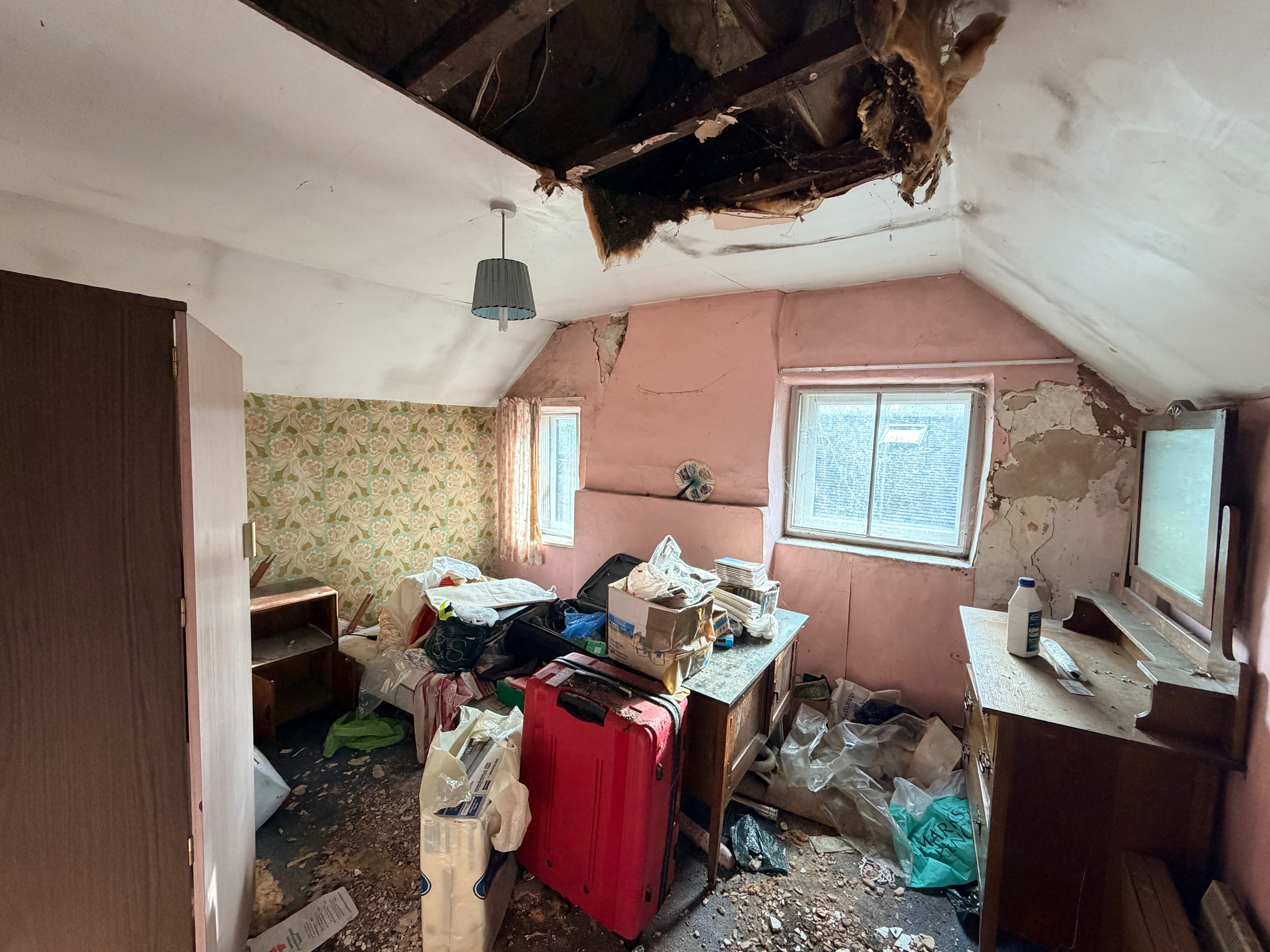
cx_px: 635
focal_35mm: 14
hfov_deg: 102.1
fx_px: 514
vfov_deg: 85.7
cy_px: 476
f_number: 2.2
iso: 320
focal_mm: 2.22
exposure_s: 1/96
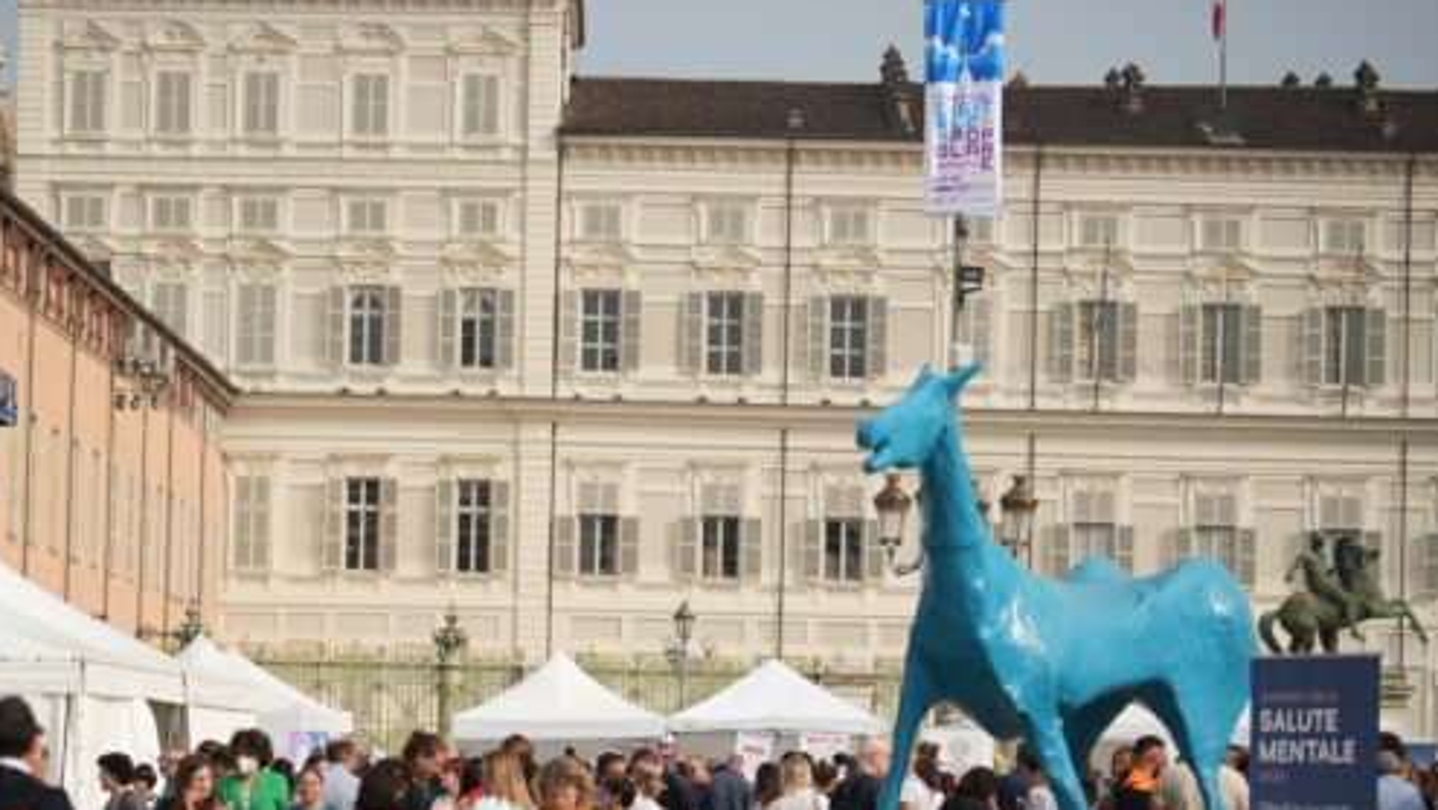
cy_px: 662
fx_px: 3929
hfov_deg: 20.7
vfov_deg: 11.7
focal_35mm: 103
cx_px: 564
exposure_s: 1/1000
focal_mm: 70
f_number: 2.8
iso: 200
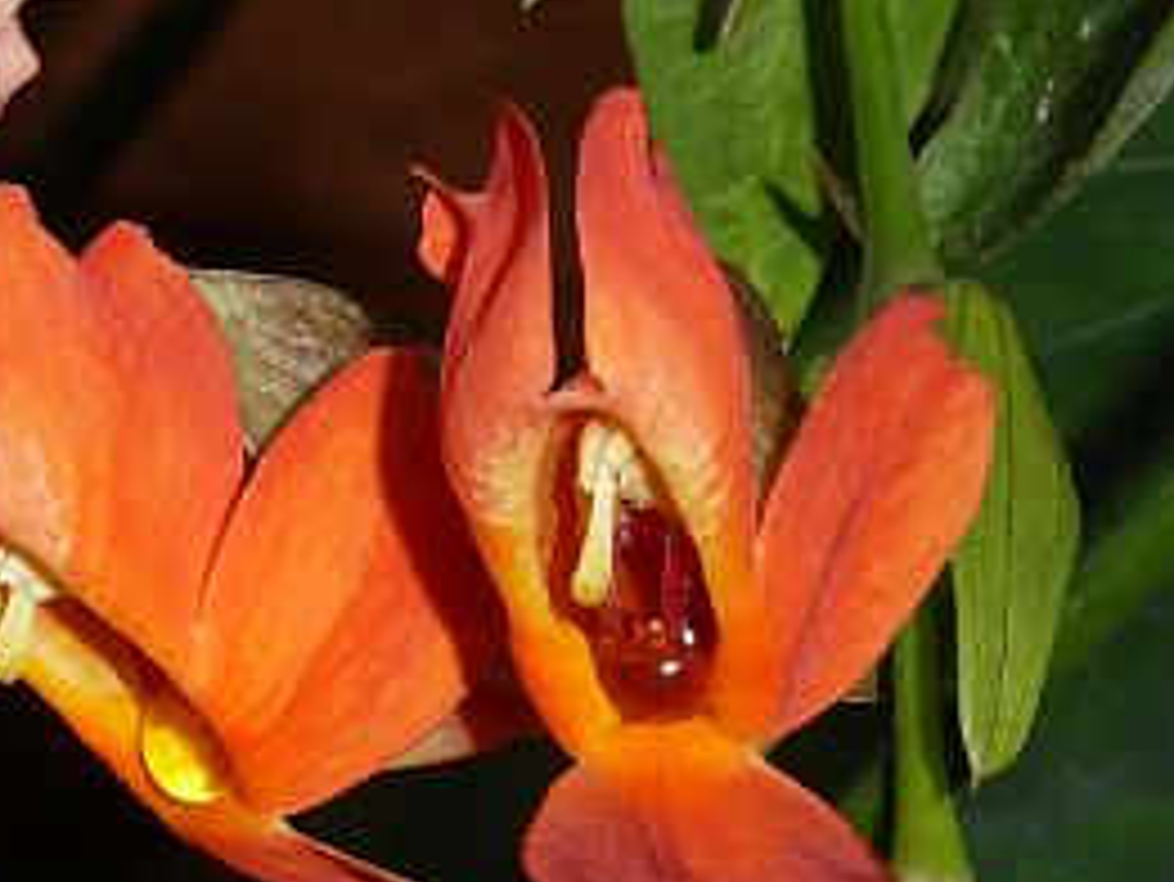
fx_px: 11231
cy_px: 644
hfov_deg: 6.0
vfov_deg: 4.5
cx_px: 333
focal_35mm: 331
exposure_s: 1/60
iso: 500
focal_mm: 24.2
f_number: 8
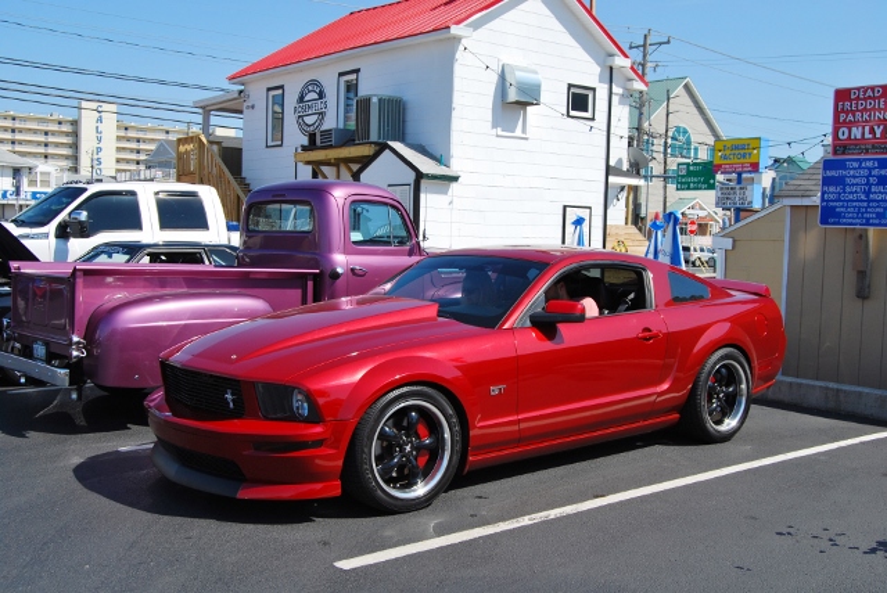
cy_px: 296
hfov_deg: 49.5
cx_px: 444
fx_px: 962
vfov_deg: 34.3
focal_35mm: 39
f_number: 10
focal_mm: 26
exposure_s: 1/400
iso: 200
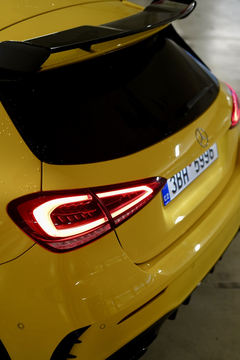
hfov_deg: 27.0
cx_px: 120
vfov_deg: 39.6
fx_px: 500
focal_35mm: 50
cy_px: 180
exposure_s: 1/160
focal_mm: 50
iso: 1600
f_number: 2.2
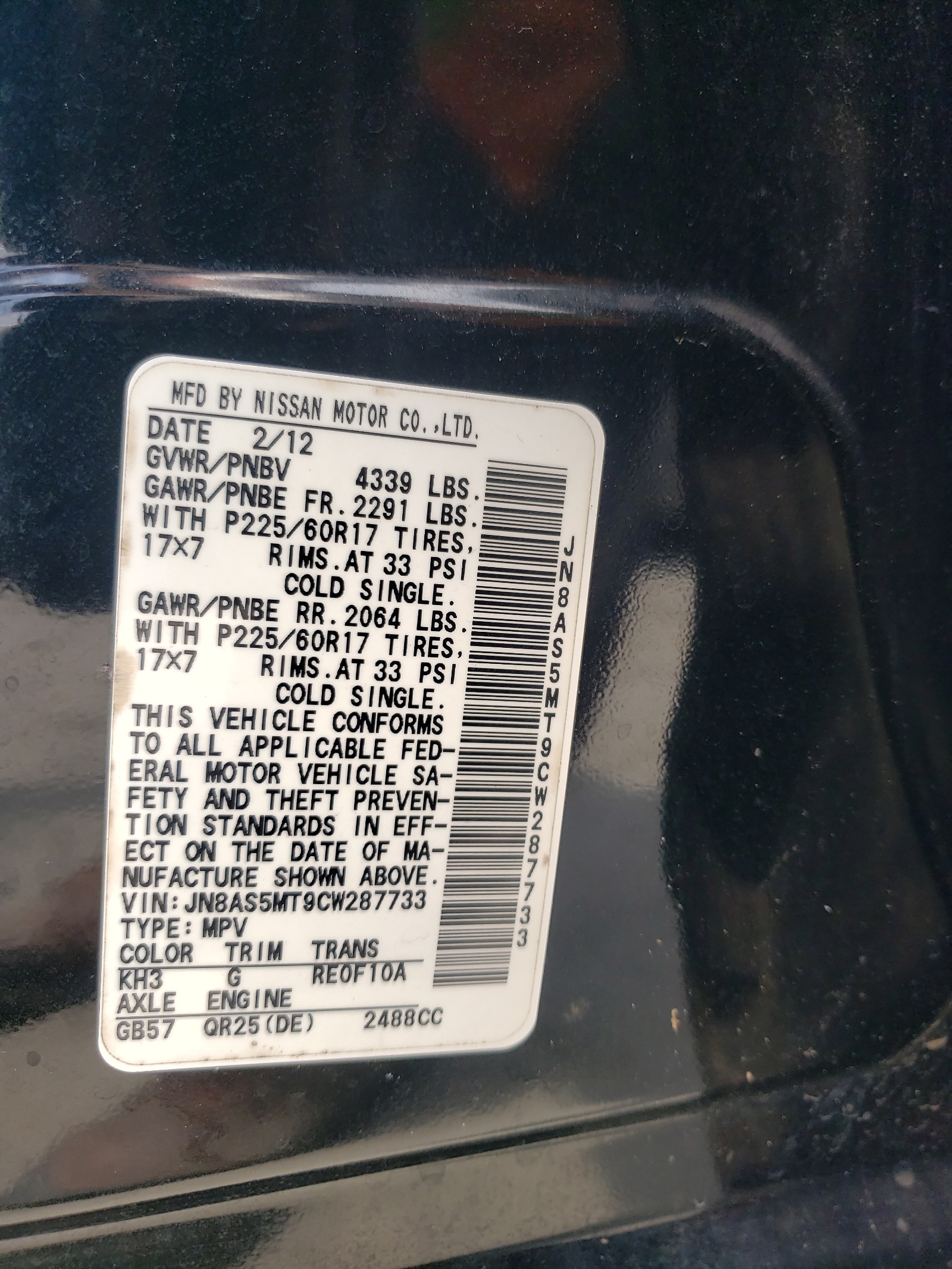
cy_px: 634
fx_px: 953
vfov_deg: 67.3
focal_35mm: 26
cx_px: 476
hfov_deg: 53.1
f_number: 1.5
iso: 50
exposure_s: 1/526
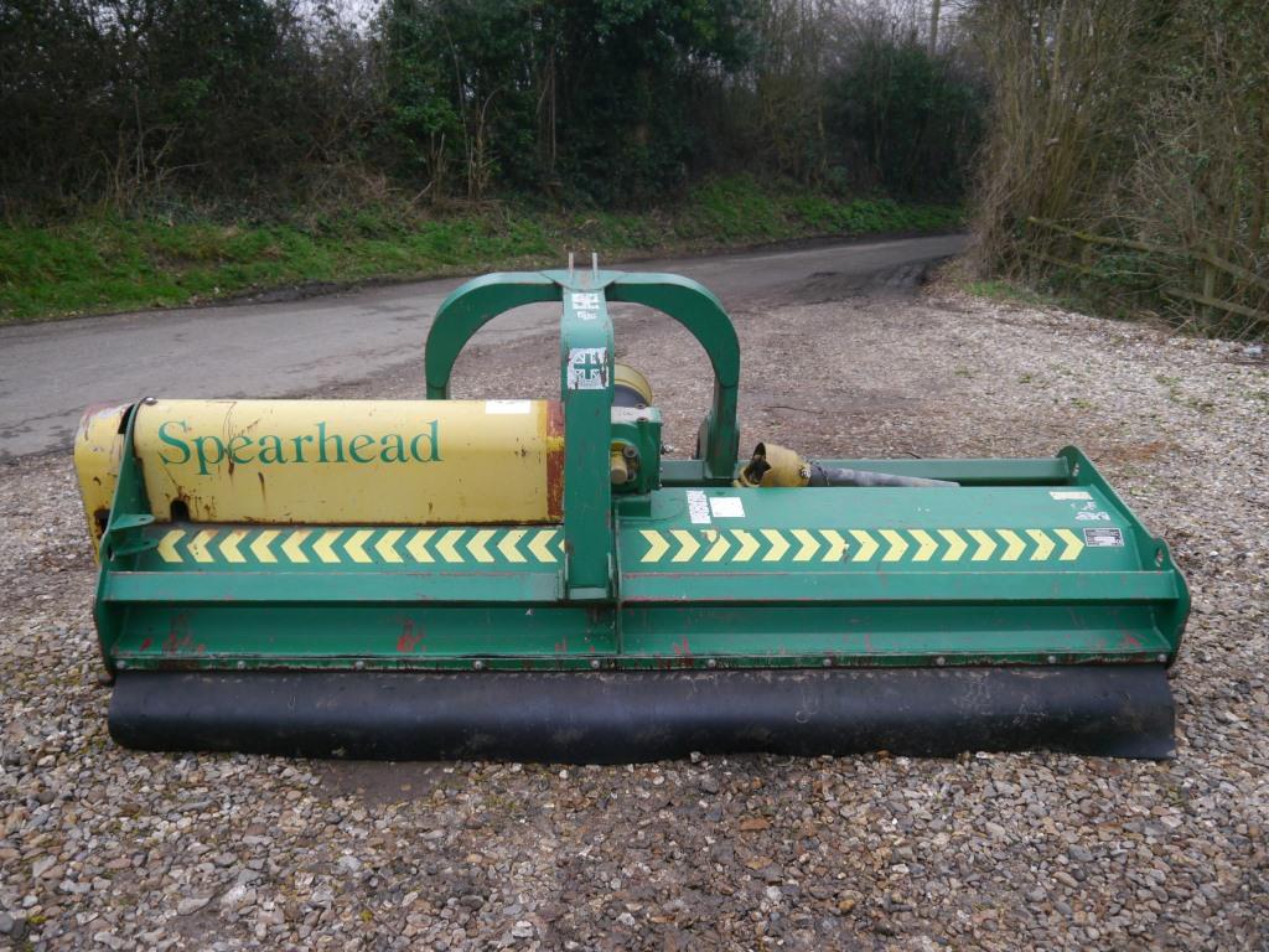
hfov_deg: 60.0
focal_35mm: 30
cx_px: 634
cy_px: 476
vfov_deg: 46.8
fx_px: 1100
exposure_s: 1/60
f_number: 3.5
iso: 200
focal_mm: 15
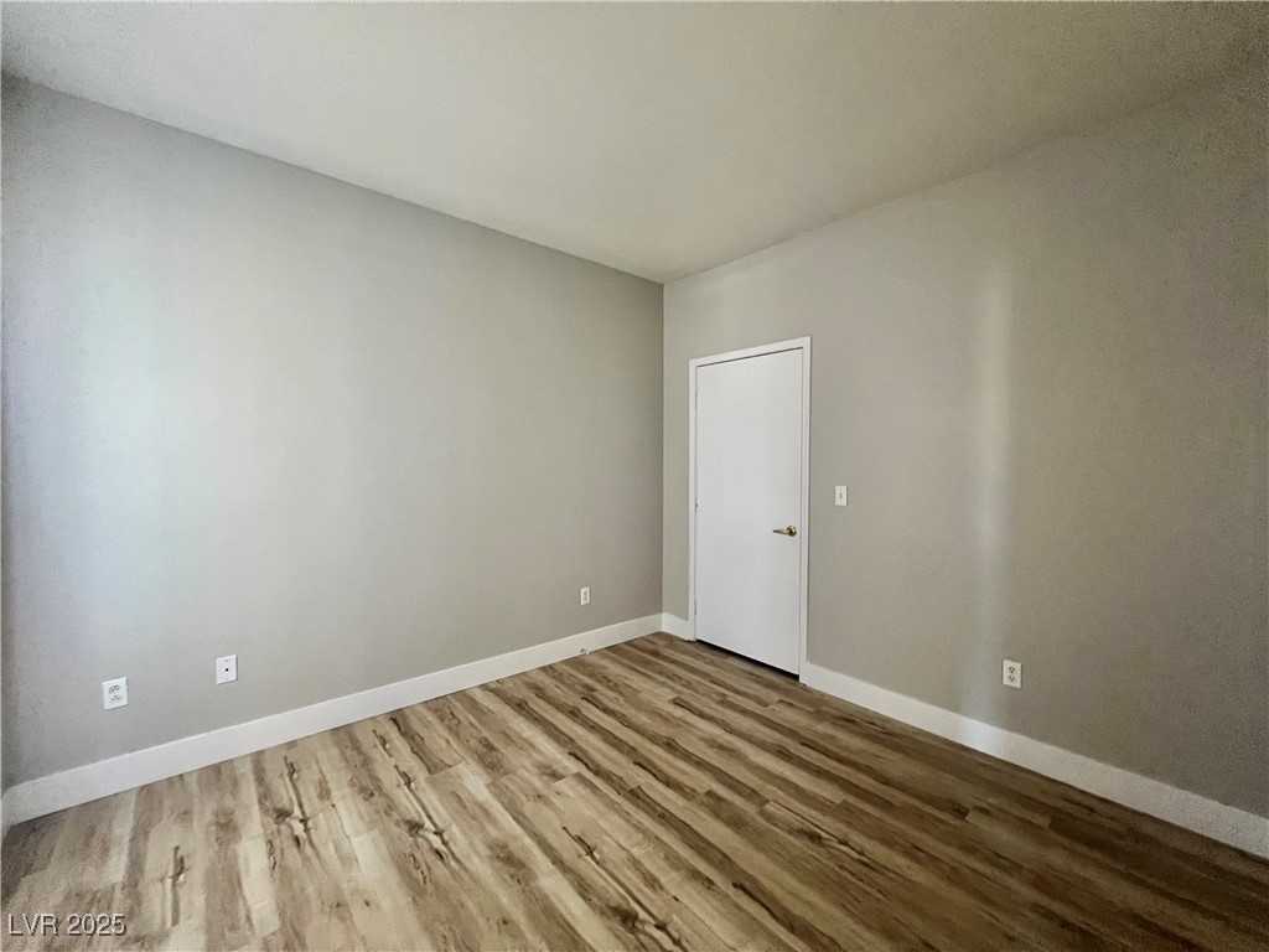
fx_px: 477
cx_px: 634
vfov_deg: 89.9
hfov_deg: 106.2
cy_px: 476
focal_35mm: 13
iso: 800
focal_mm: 1.57
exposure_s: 1/60
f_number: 1.8
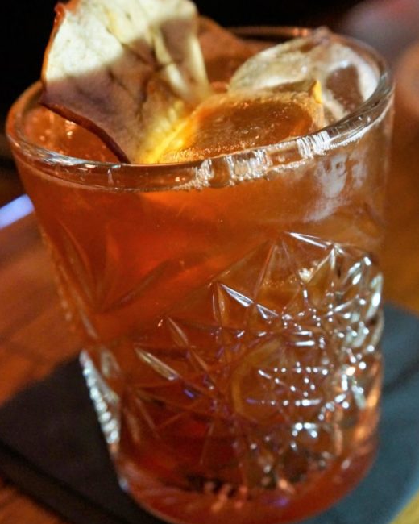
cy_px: 244
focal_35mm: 47
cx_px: 212
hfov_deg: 32.4
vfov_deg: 39.9
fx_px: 722
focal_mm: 27
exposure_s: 1/30
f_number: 4
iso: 3200
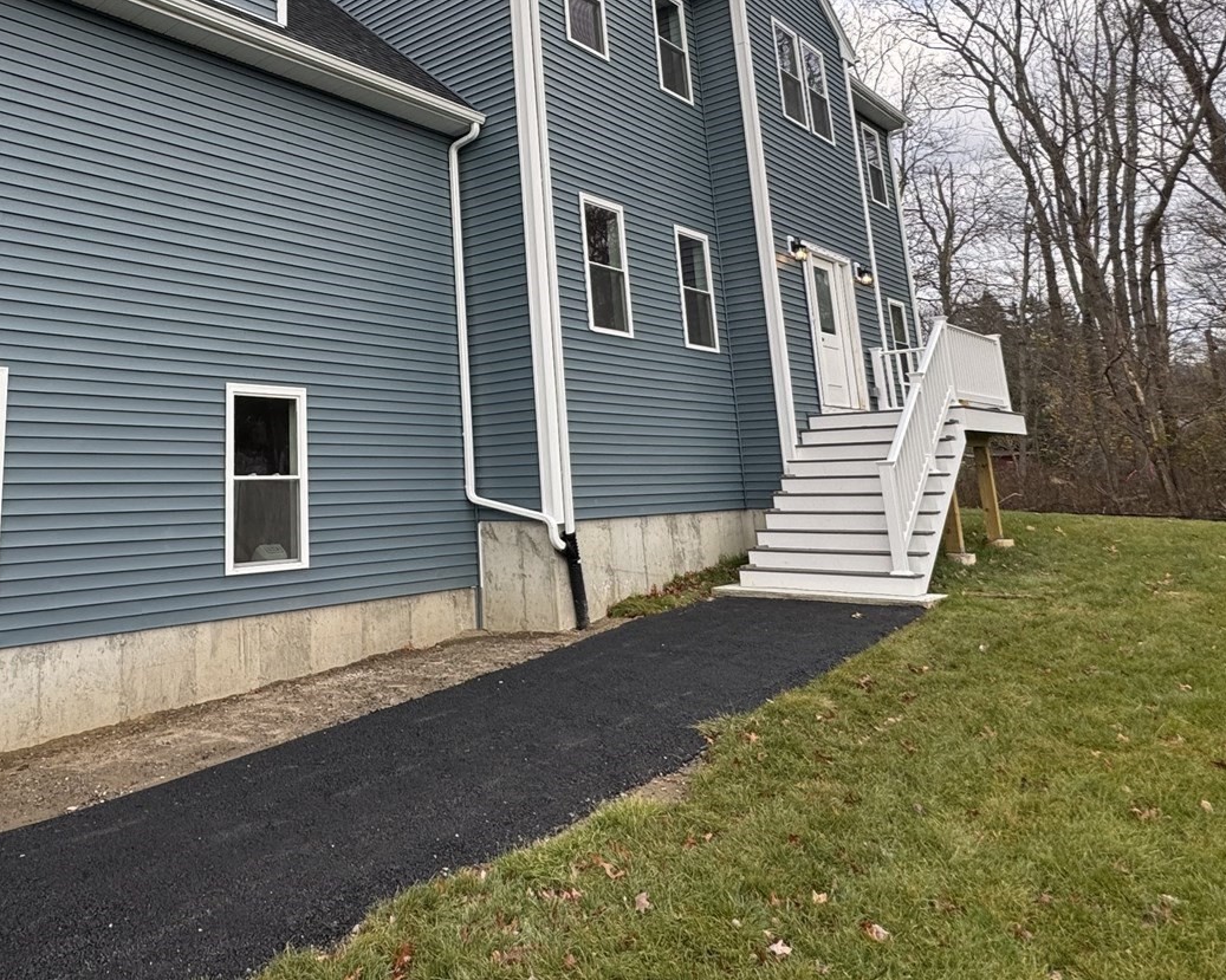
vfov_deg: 51.5
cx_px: 340
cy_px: 281
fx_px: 979
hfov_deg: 61.3
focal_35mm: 27
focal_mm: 2.22
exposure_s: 1/262
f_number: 2.2
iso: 40
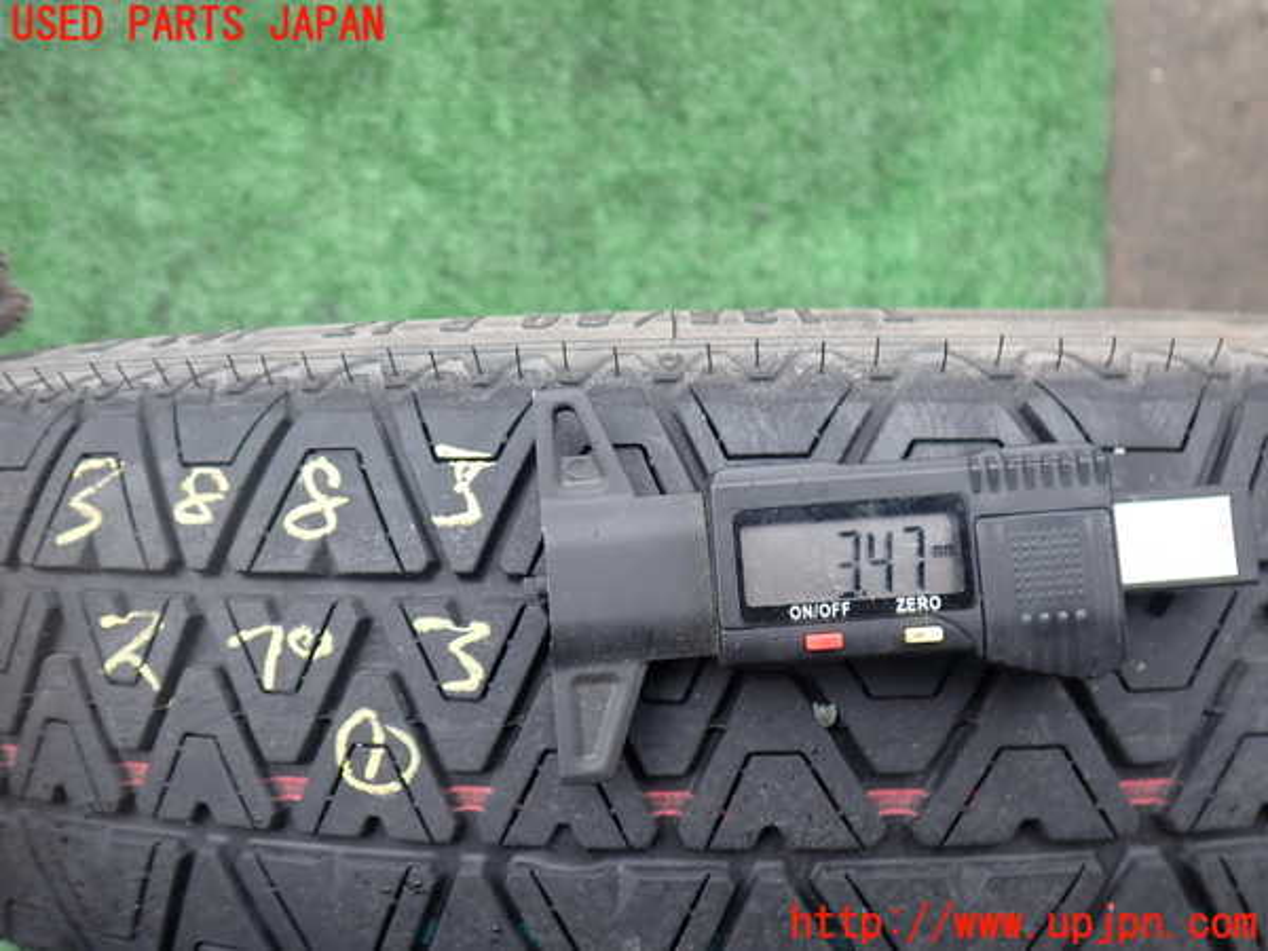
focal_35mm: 30
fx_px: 1099
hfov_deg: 60.0
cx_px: 634
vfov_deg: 46.8
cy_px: 476
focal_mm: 5.4
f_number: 2.3
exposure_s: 1/125
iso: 160
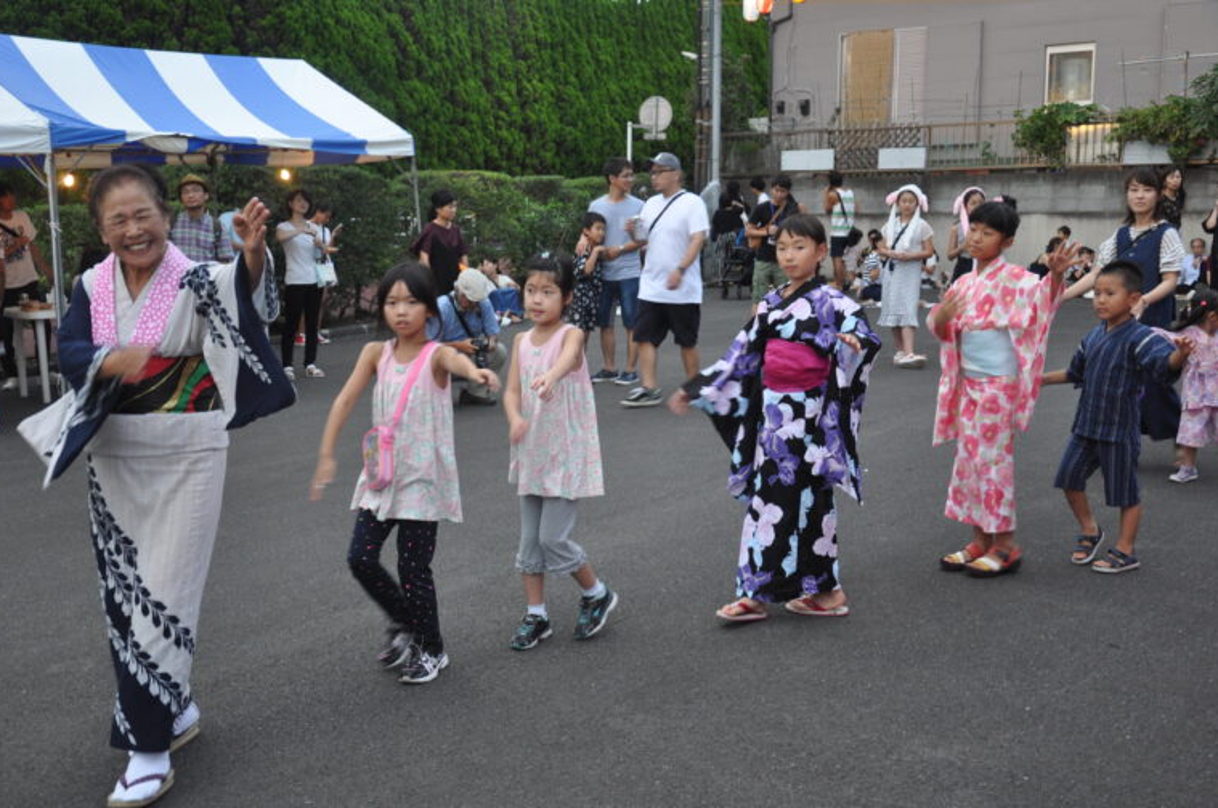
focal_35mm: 40
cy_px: 413
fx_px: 1336
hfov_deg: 49.0
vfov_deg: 33.7
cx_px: 599
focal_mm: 25
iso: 560
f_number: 4
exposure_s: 1/60
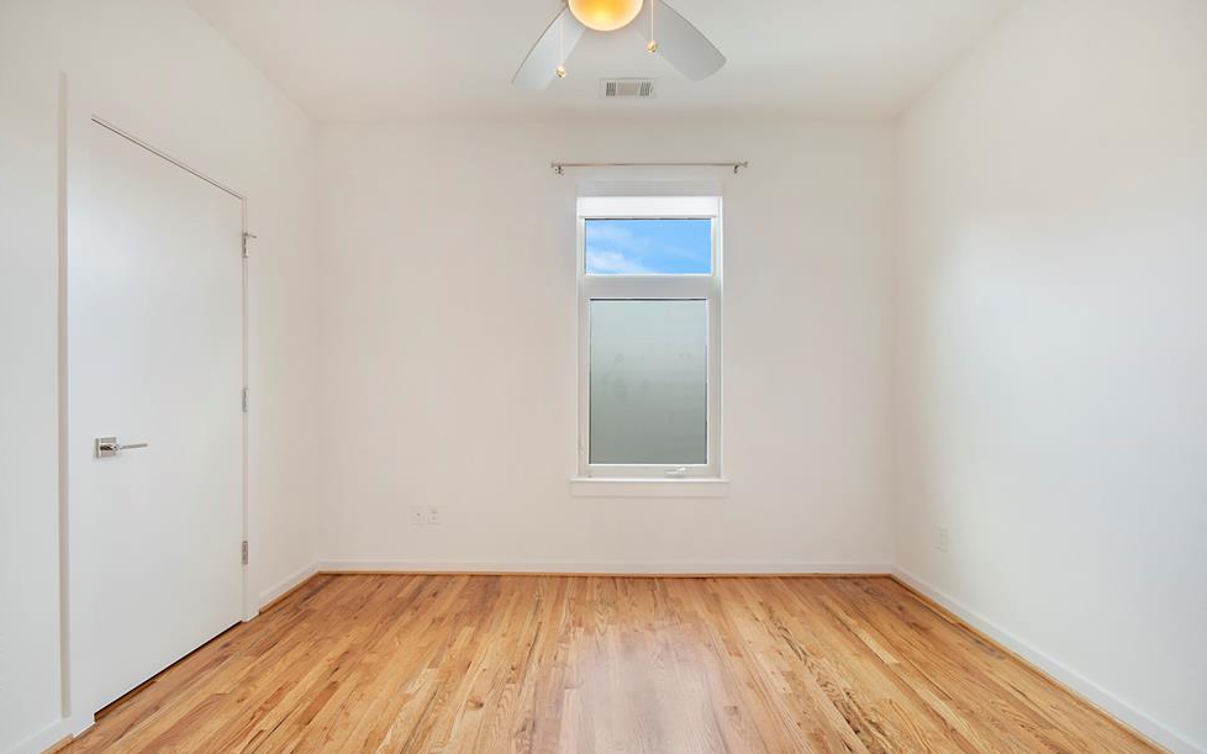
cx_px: 585
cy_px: 381
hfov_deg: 97.8
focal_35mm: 16
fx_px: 526
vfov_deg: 71.2
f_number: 11
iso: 100
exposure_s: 1/15
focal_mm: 10
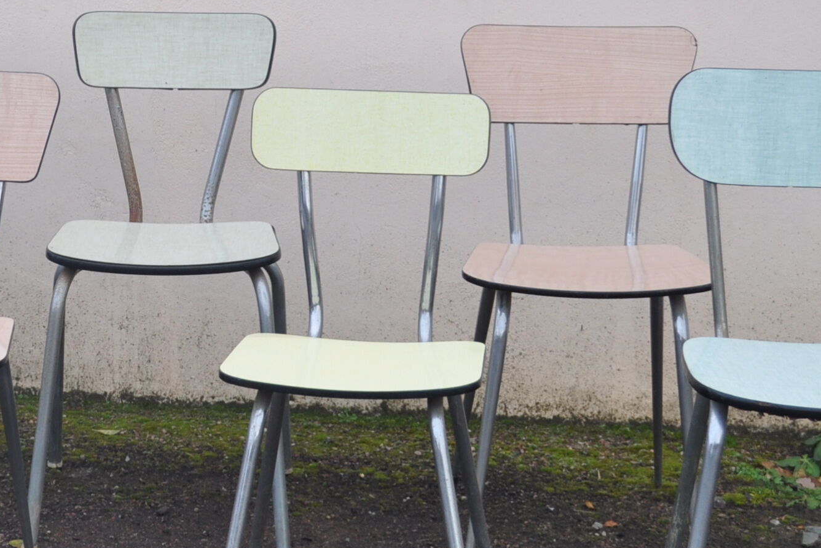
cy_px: 298
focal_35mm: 101
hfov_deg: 19.9
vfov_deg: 13.6
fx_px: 2303
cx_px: 128
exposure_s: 1/80
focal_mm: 28
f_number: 4.5
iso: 400
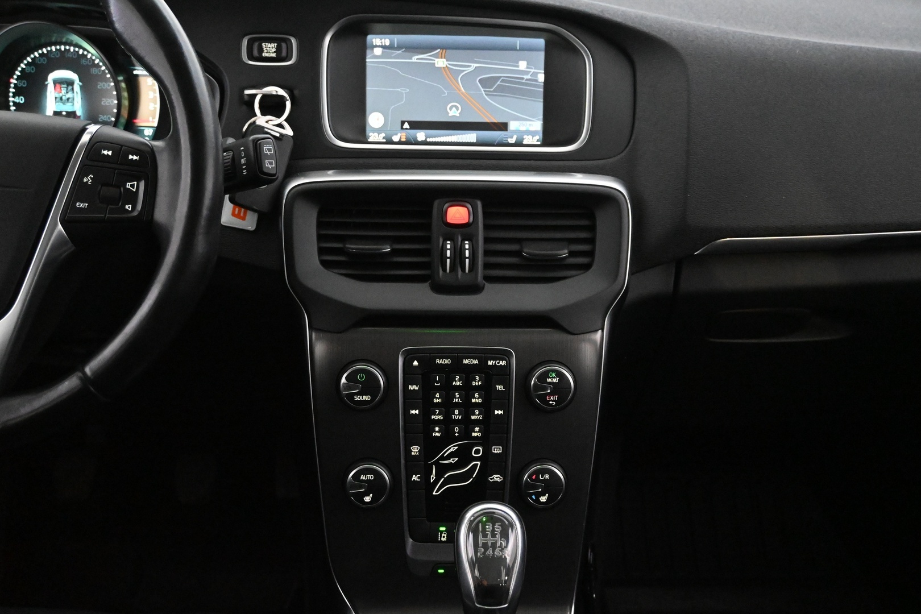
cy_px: 307
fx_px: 1151
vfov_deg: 29.9
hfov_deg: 43.6
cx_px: 460
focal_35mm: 45
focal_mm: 30
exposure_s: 1/50
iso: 10000
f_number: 4.8
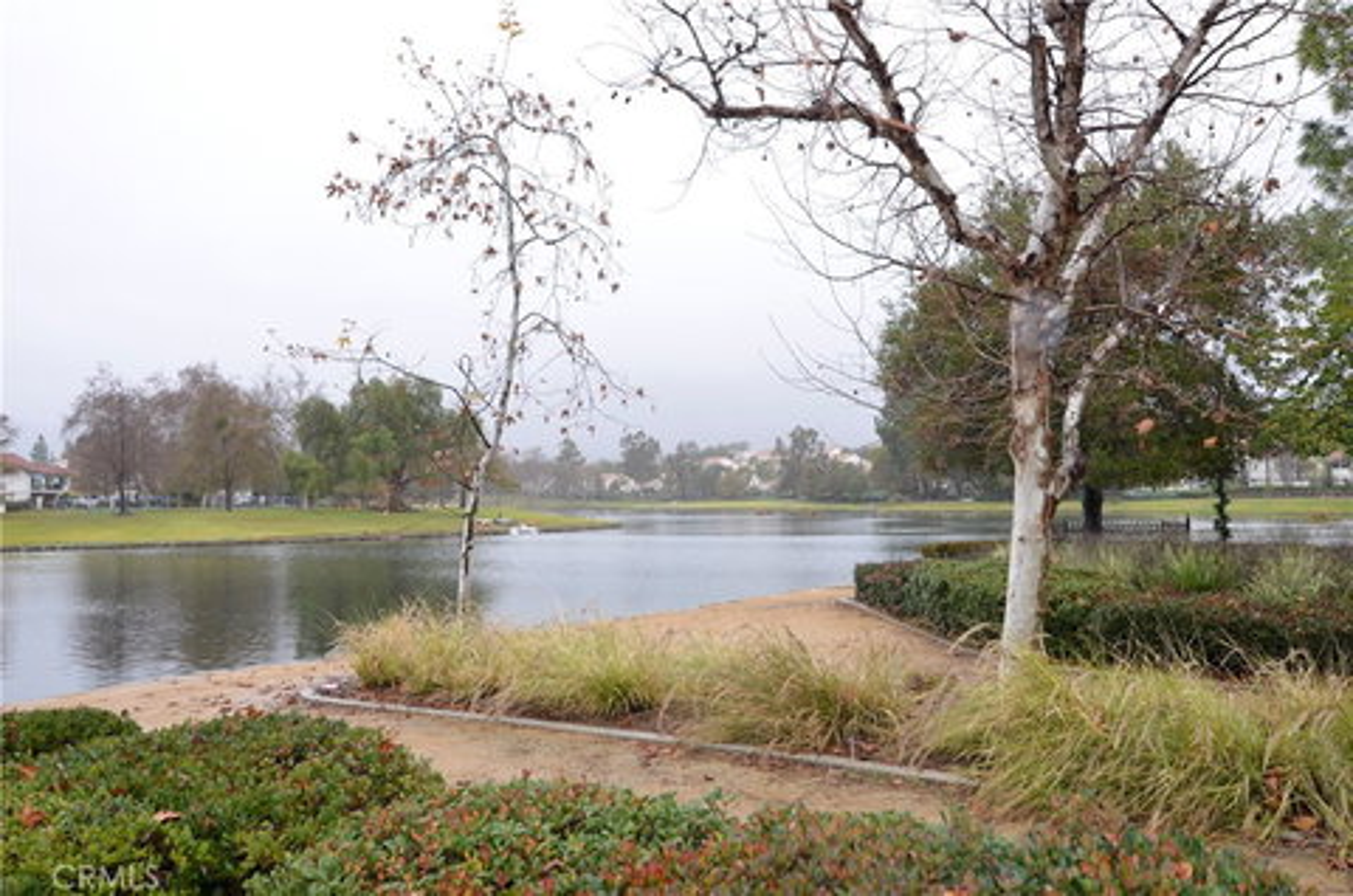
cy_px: 448
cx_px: 676
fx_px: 1125
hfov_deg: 62.0
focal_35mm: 30
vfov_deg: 43.4
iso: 100
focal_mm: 20
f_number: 4.5
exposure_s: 1/200
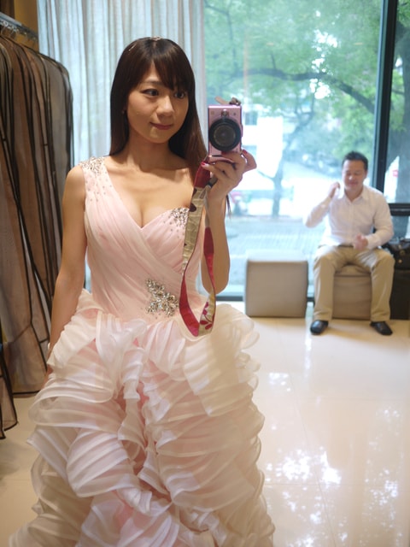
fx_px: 632
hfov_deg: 36.0
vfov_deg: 46.8
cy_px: 274
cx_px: 205
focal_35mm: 40
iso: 100
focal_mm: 20
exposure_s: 1/60
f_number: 1.7
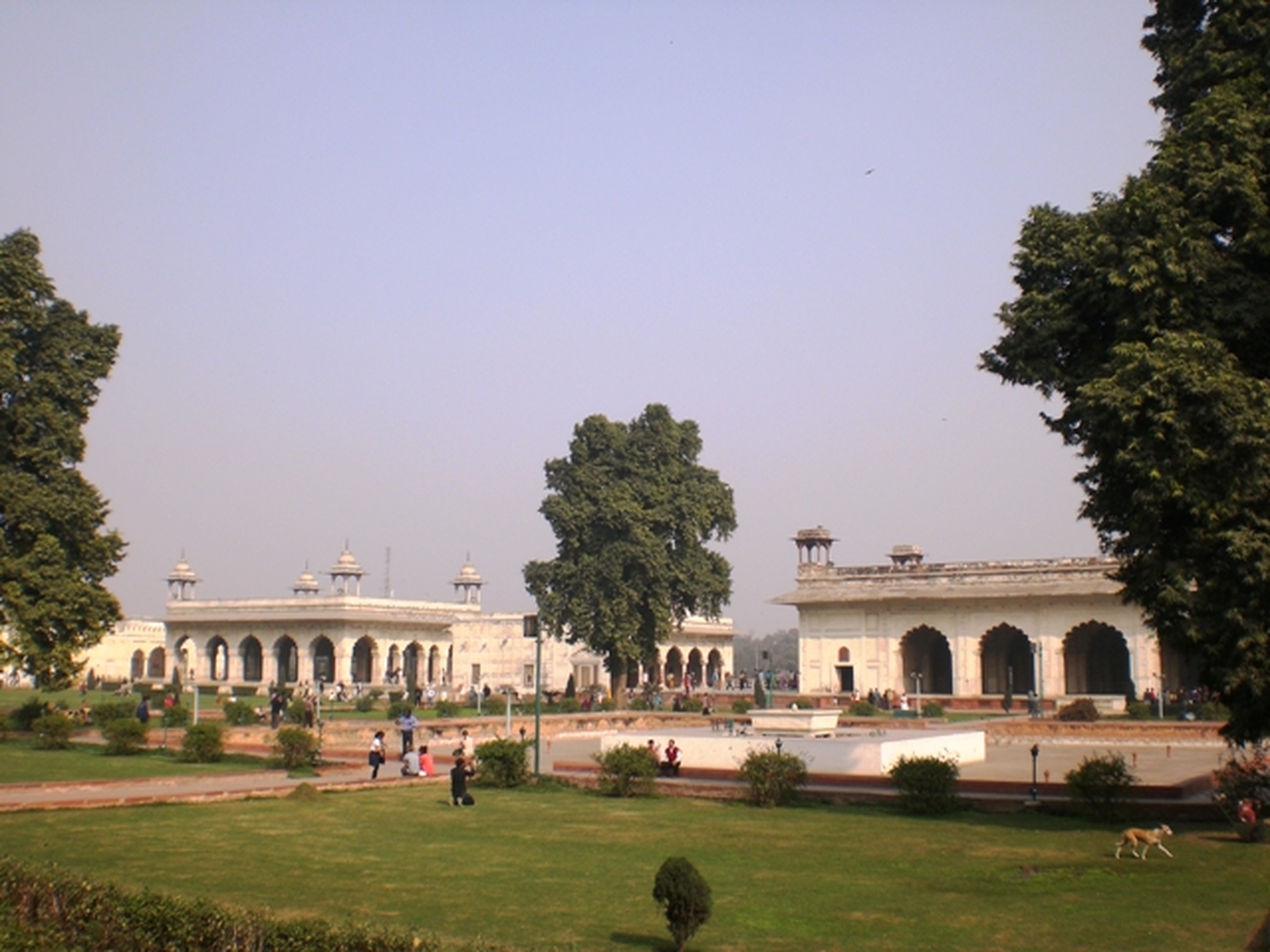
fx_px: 1394
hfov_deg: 49.0
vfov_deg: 37.7
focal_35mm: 38
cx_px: 635
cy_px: 476
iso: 50
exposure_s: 1/500
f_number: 4.4
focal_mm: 6.3
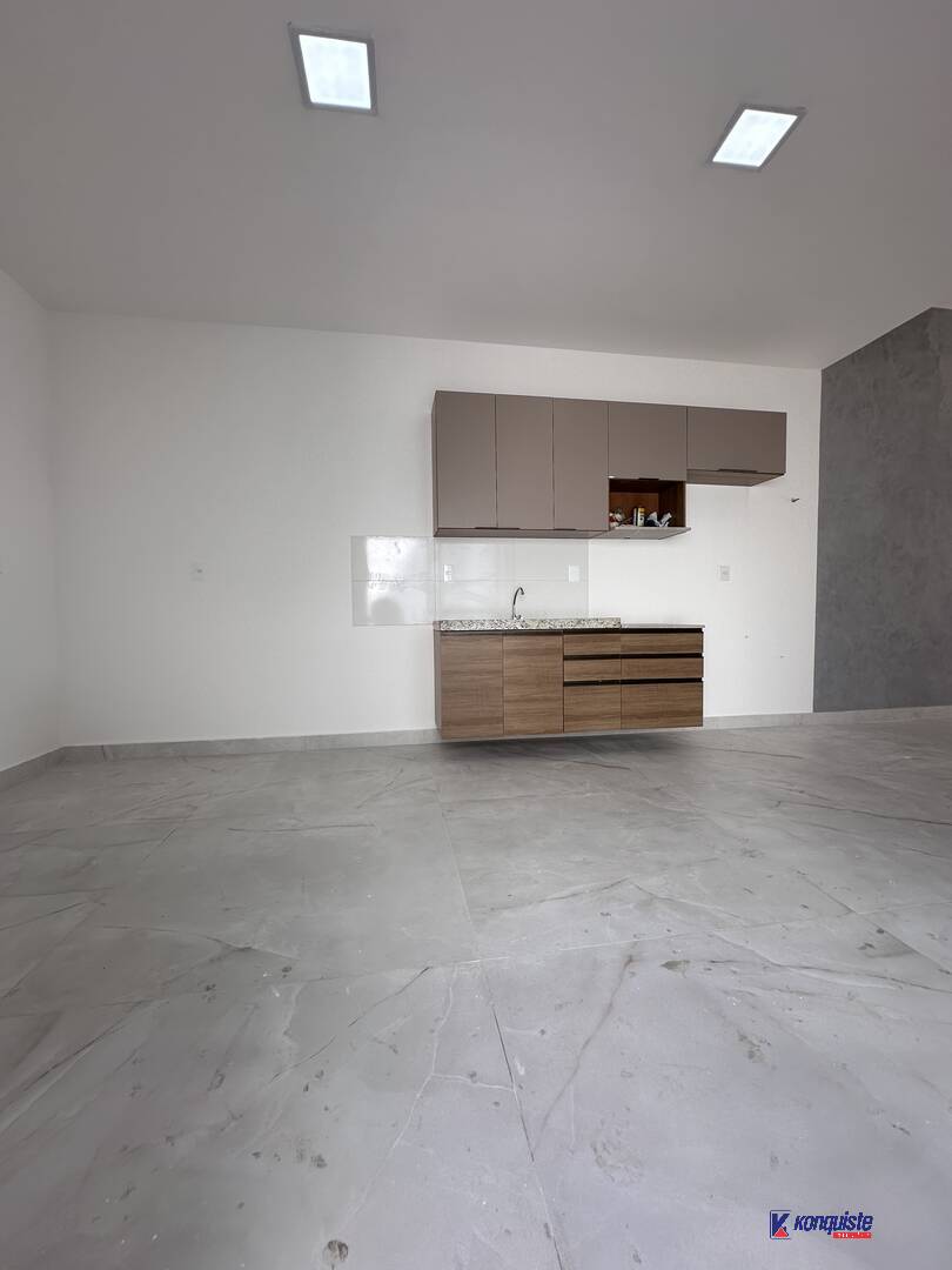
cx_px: 476
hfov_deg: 85.7
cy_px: 635
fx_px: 513
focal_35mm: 14
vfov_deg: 102.1
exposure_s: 1/254
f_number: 2.2
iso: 40
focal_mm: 2.22
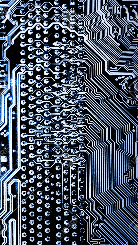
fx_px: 722
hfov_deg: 10.9
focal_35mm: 111
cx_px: 61
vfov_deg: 19.3
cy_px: 122
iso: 100
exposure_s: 1/60
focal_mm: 105
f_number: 11
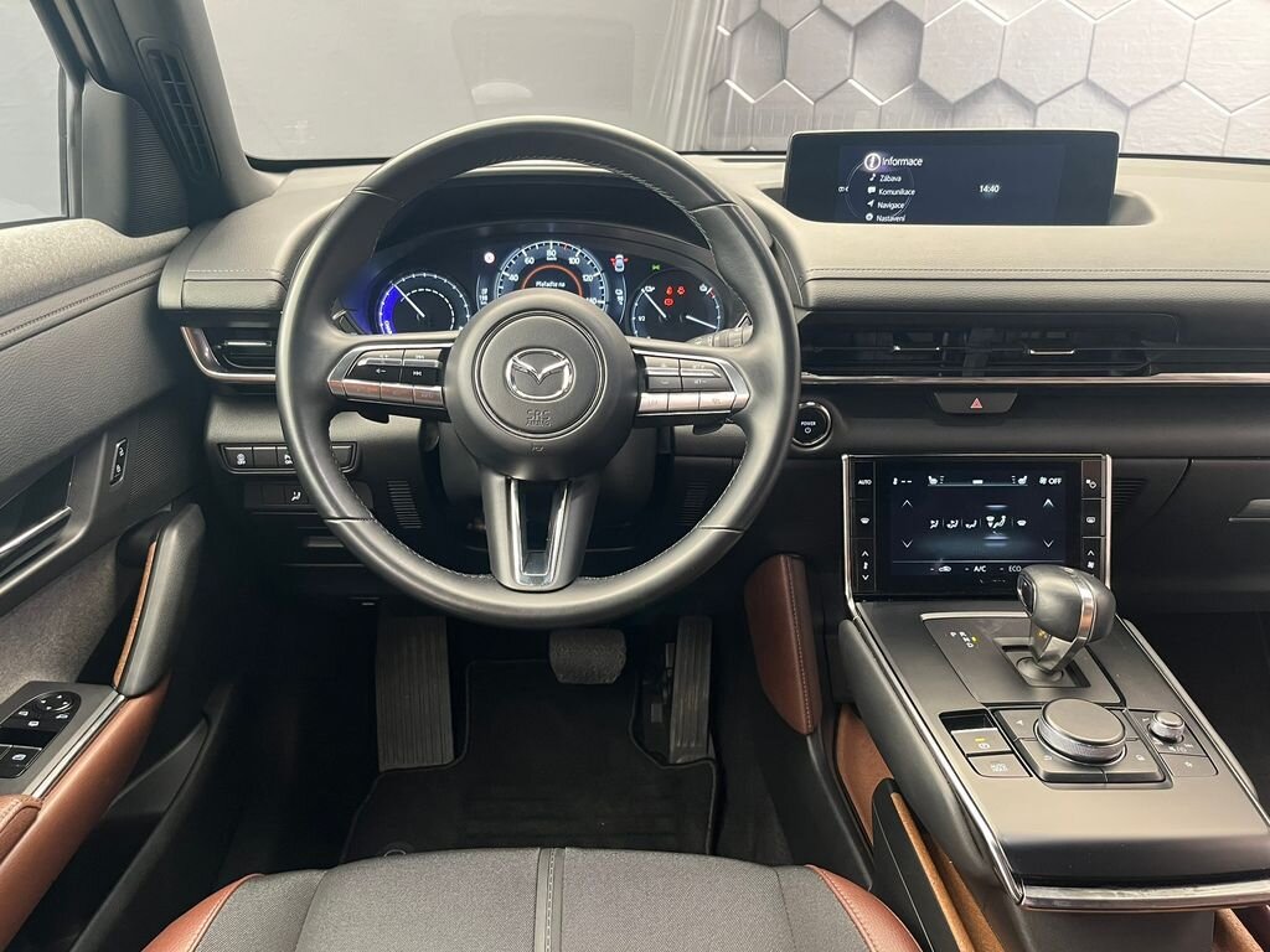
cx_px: 635
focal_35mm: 26
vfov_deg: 53.1
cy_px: 476
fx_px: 954
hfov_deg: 67.3
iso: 320
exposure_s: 1/50
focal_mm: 5.1
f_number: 1.6
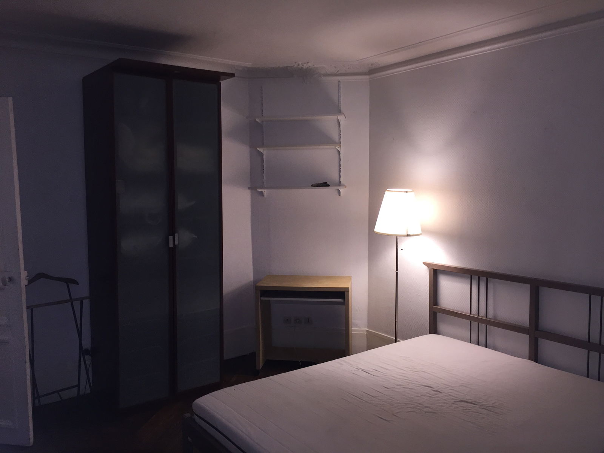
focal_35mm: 29
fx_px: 506
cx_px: 302
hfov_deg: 61.7
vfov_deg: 48.2
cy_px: 226
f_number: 2.2
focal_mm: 4.15
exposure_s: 1/33
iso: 100
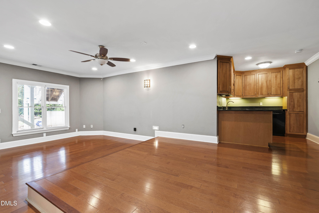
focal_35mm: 15
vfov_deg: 77.3
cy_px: 106
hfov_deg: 100.4
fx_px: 133
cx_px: 160
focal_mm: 10
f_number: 8
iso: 100
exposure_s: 1.3
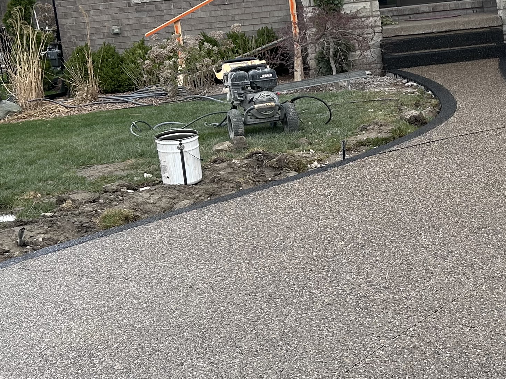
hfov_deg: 26.5
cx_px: 403
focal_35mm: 72
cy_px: 175
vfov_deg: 20.4
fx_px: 1052
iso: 50
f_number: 1.5
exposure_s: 1/917
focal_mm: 5.7
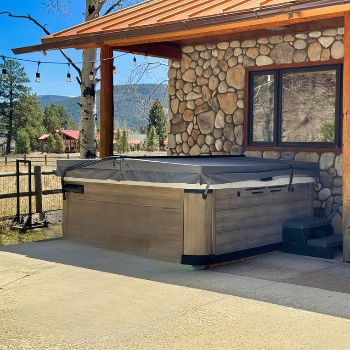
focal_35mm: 57
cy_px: 174
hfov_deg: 30.0
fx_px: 652
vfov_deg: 30.0
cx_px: 210
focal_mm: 6.76
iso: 64
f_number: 1.78
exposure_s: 1/2110
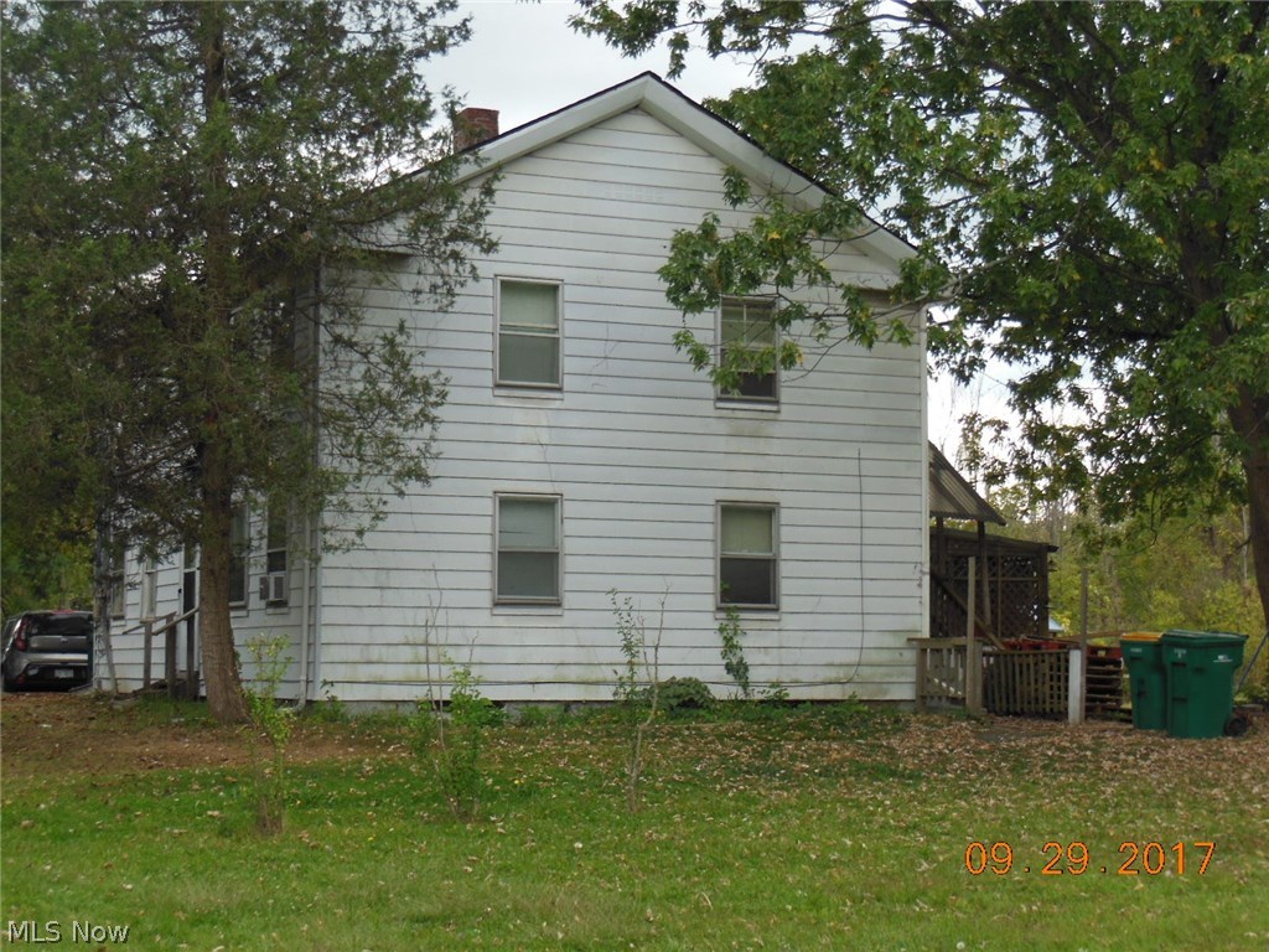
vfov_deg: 21.0
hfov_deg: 27.8
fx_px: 2566
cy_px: 476
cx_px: 634
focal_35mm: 70
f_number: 5.2
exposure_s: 1/160
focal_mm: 12.4
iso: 125
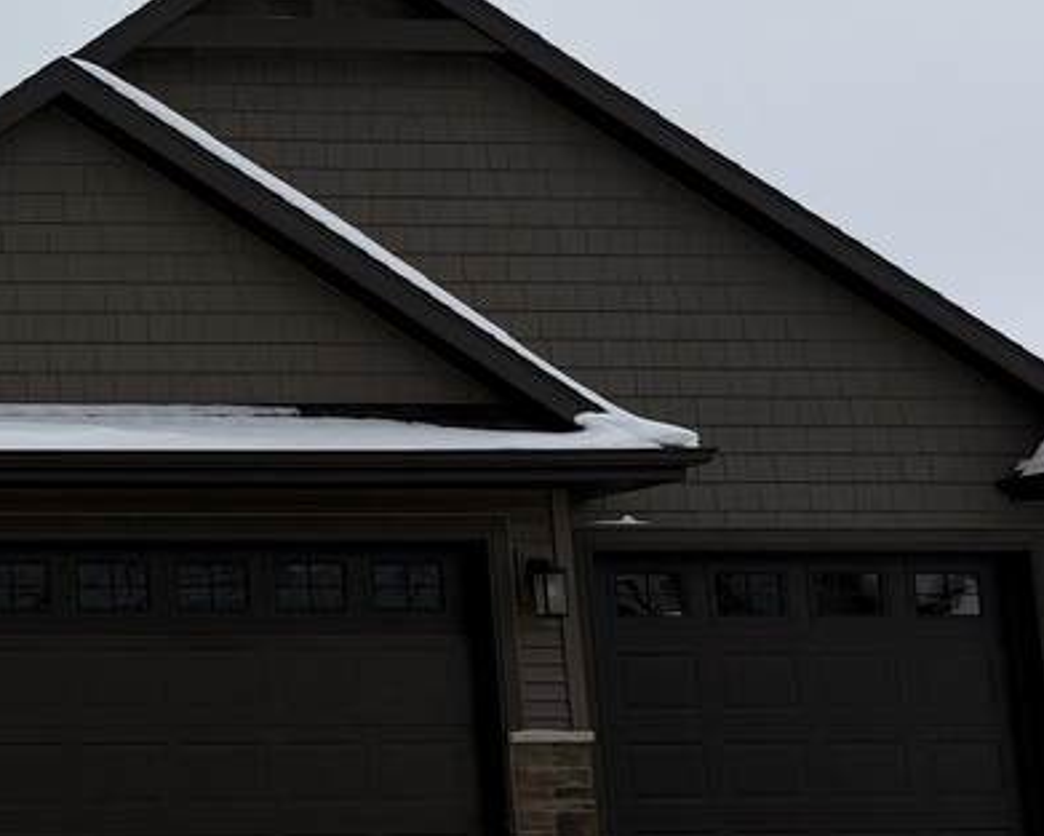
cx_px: -494
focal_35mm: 83
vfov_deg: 18.5
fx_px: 2565
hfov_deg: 20.0
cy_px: 296
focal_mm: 5.96
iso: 50
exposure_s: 1/6329
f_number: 1.6
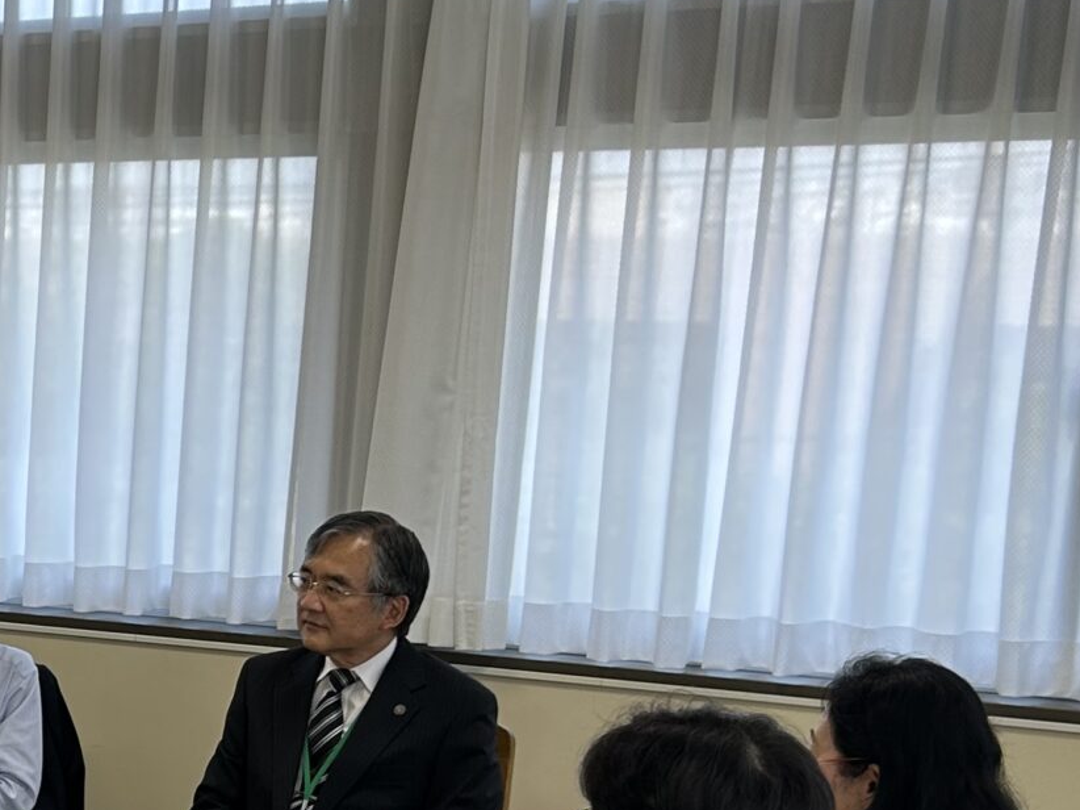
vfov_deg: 17.8
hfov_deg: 21.5
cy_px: 807
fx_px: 2526
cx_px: -368
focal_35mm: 81
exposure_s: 1/171
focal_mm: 5.7
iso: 40
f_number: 1.5
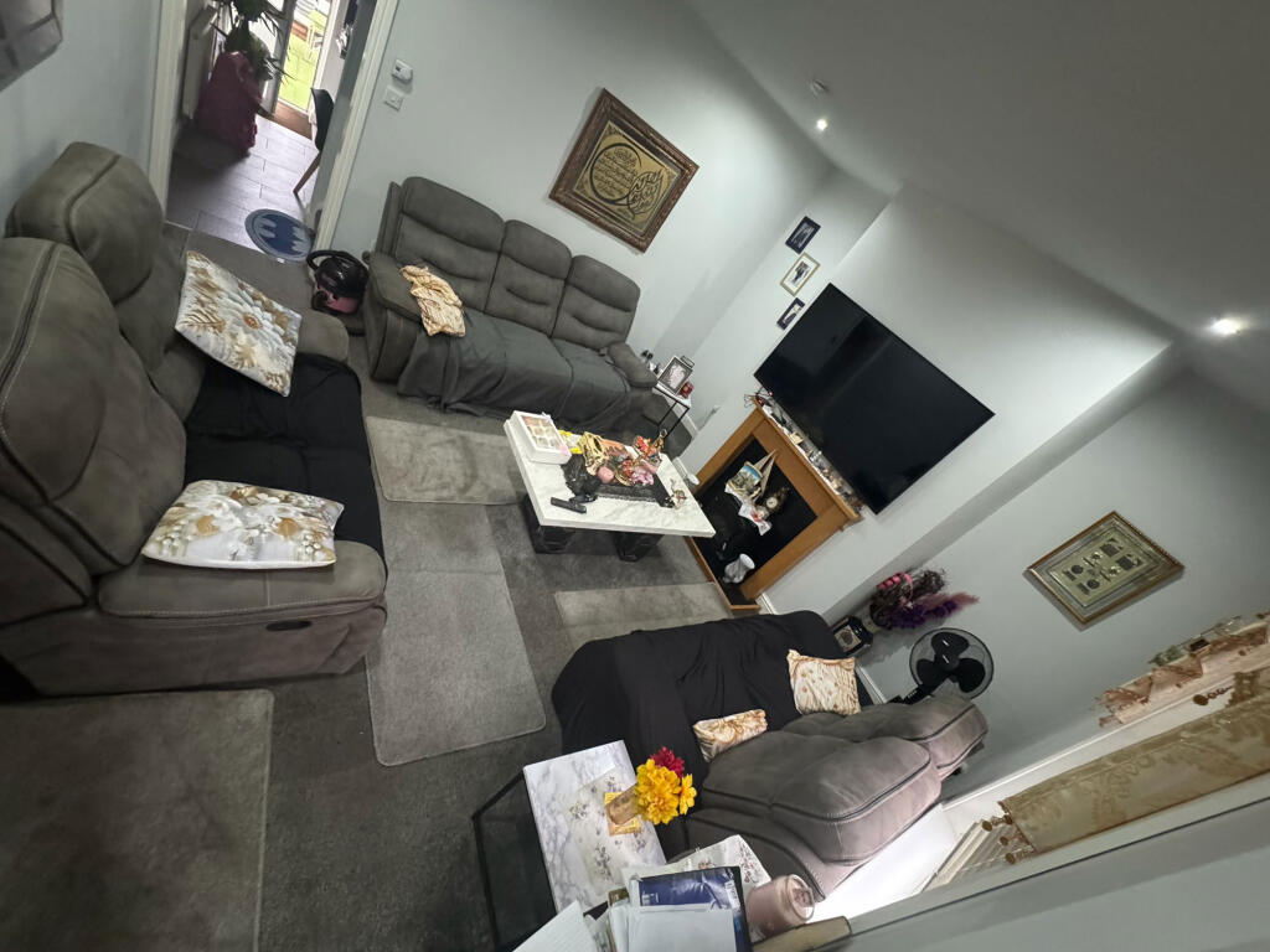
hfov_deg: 102.1
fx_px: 514
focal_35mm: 14
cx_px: 635
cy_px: 476
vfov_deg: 85.7
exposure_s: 1/47
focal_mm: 2.22
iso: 1250
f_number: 2.2
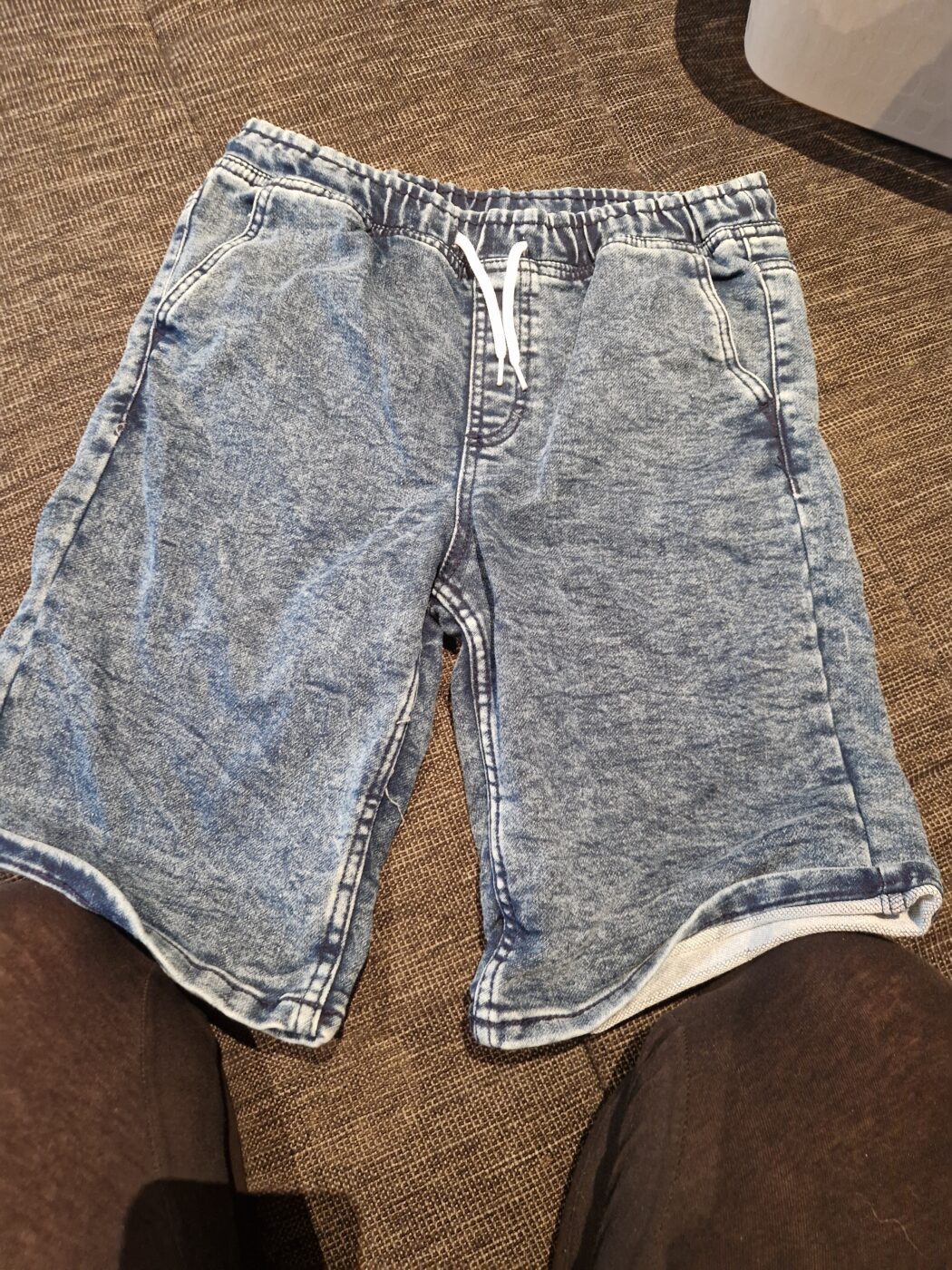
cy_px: 635
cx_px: 476
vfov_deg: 73.9
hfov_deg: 58.9
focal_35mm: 23
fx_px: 843
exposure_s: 1/50
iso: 500
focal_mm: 5.4
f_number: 1.8
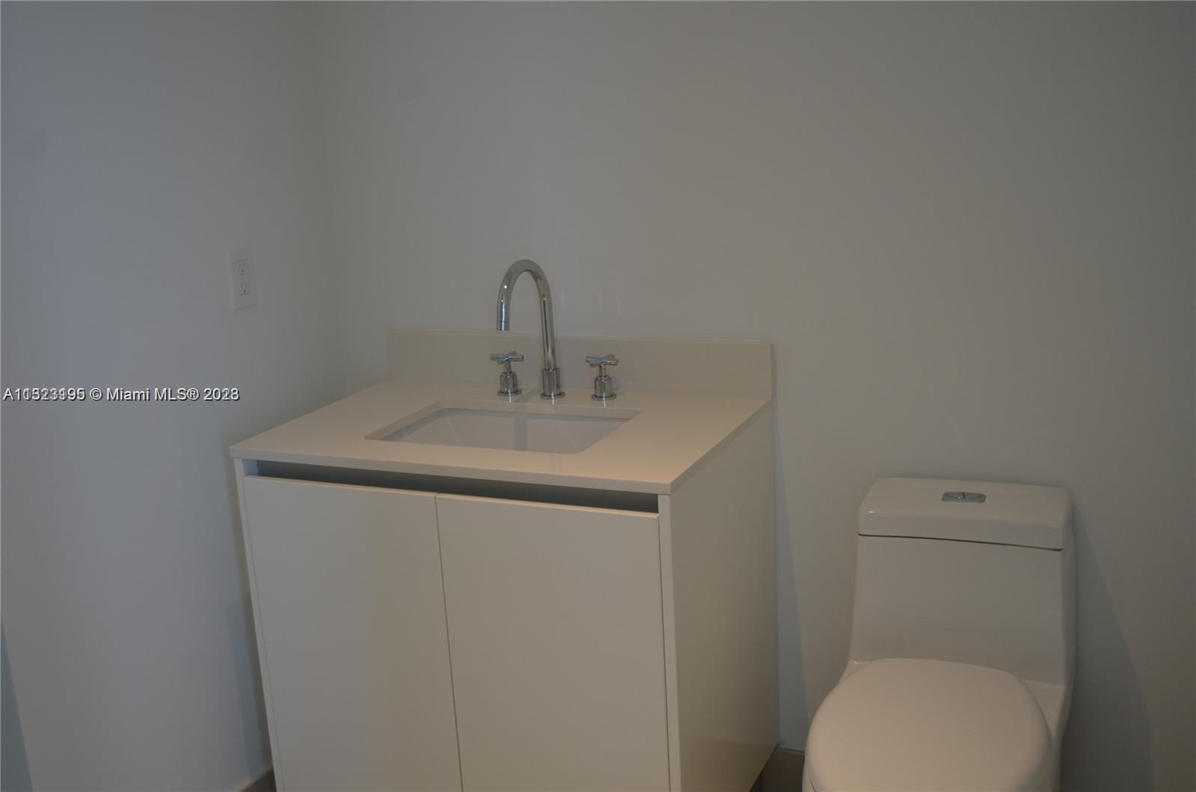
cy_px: 396
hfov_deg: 49.7
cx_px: 598
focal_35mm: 39
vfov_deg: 34.0
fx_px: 1293
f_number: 4.2
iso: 400
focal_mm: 26
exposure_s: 1/80
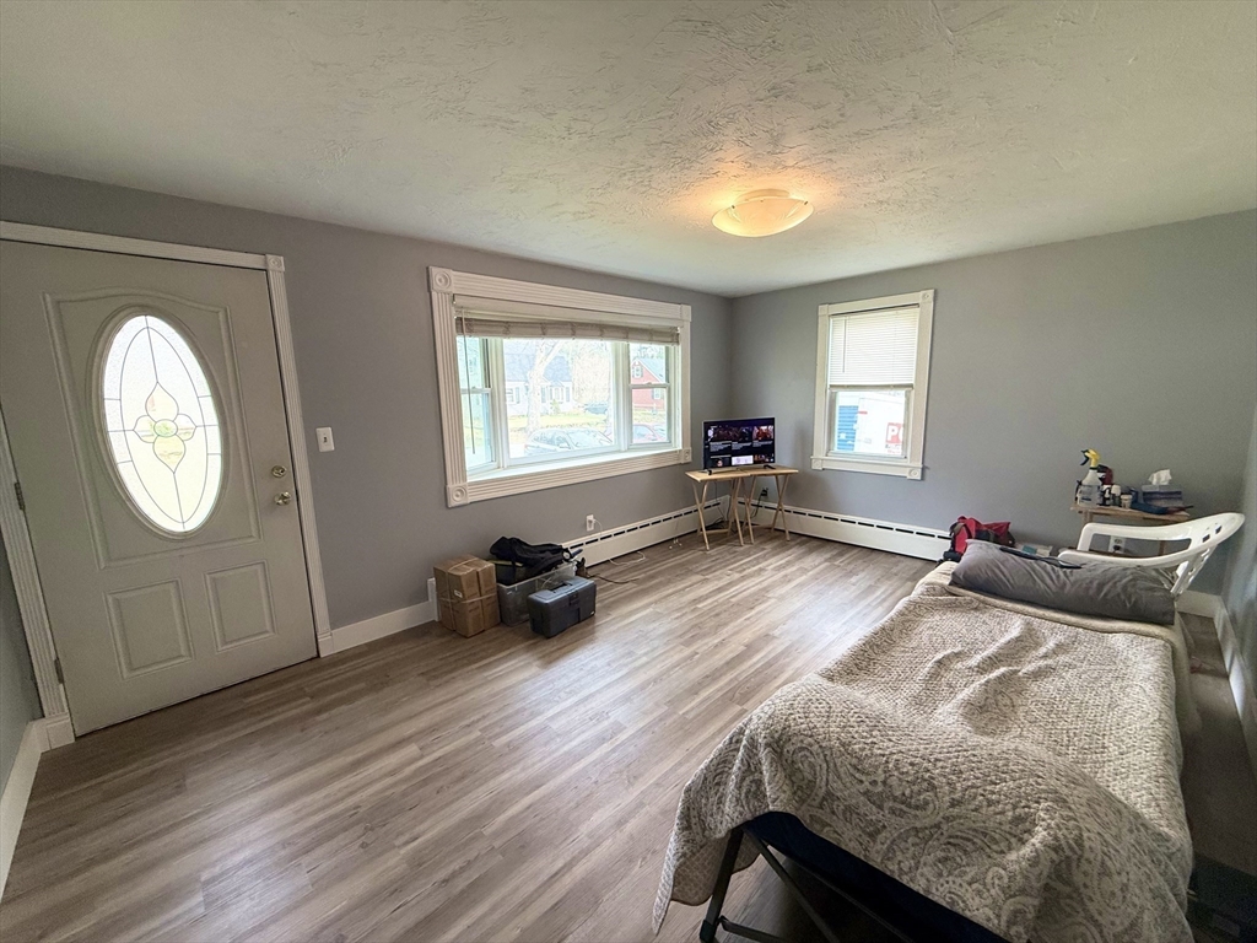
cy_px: 472
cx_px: 628
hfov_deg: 102.1
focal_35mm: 14
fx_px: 508
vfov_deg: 85.7
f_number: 2.2
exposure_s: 1/120
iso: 160
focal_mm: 2.22
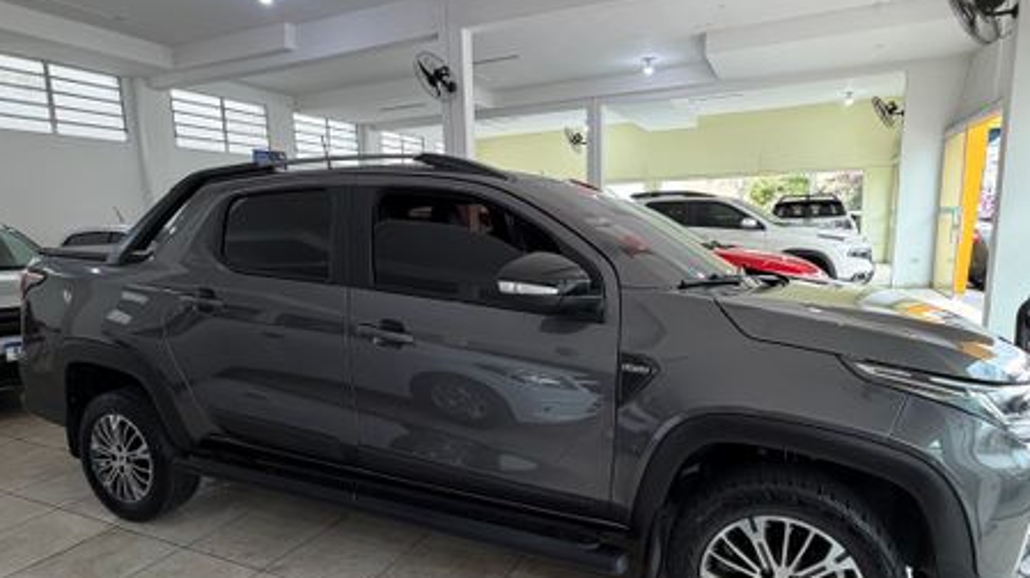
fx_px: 437
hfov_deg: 99.4
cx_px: 530
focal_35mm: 16
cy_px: 319
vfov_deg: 66.8
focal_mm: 2.22
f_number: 2.2
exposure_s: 1/121
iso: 200
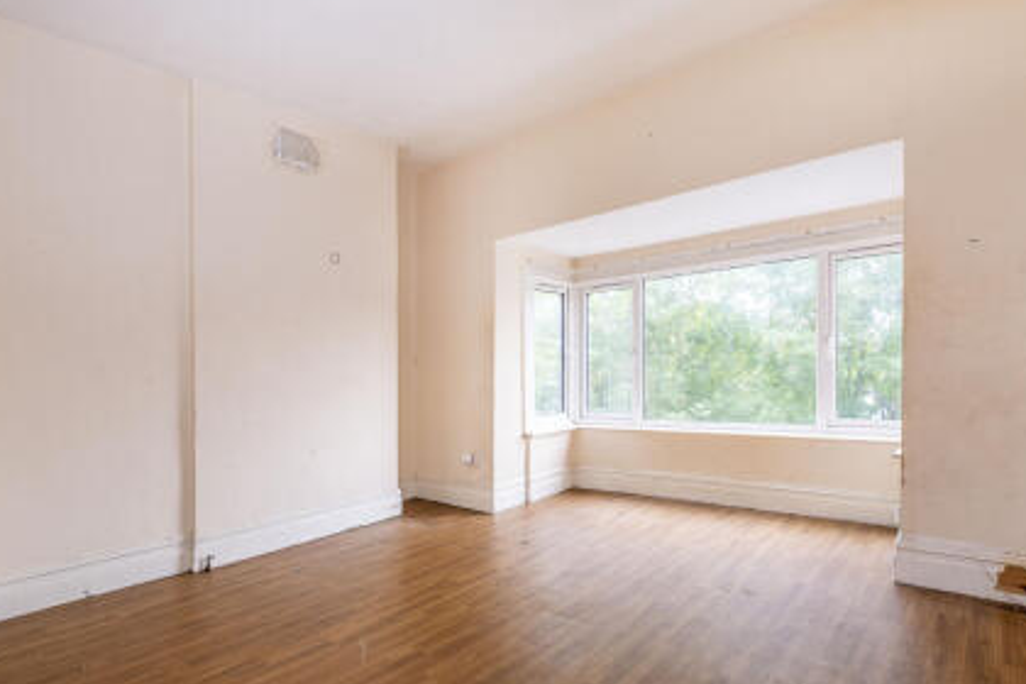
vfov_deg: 70.3
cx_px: 569
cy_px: 368
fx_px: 484
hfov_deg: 92.9
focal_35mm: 17
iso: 250
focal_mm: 10
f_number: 8
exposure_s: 1/10
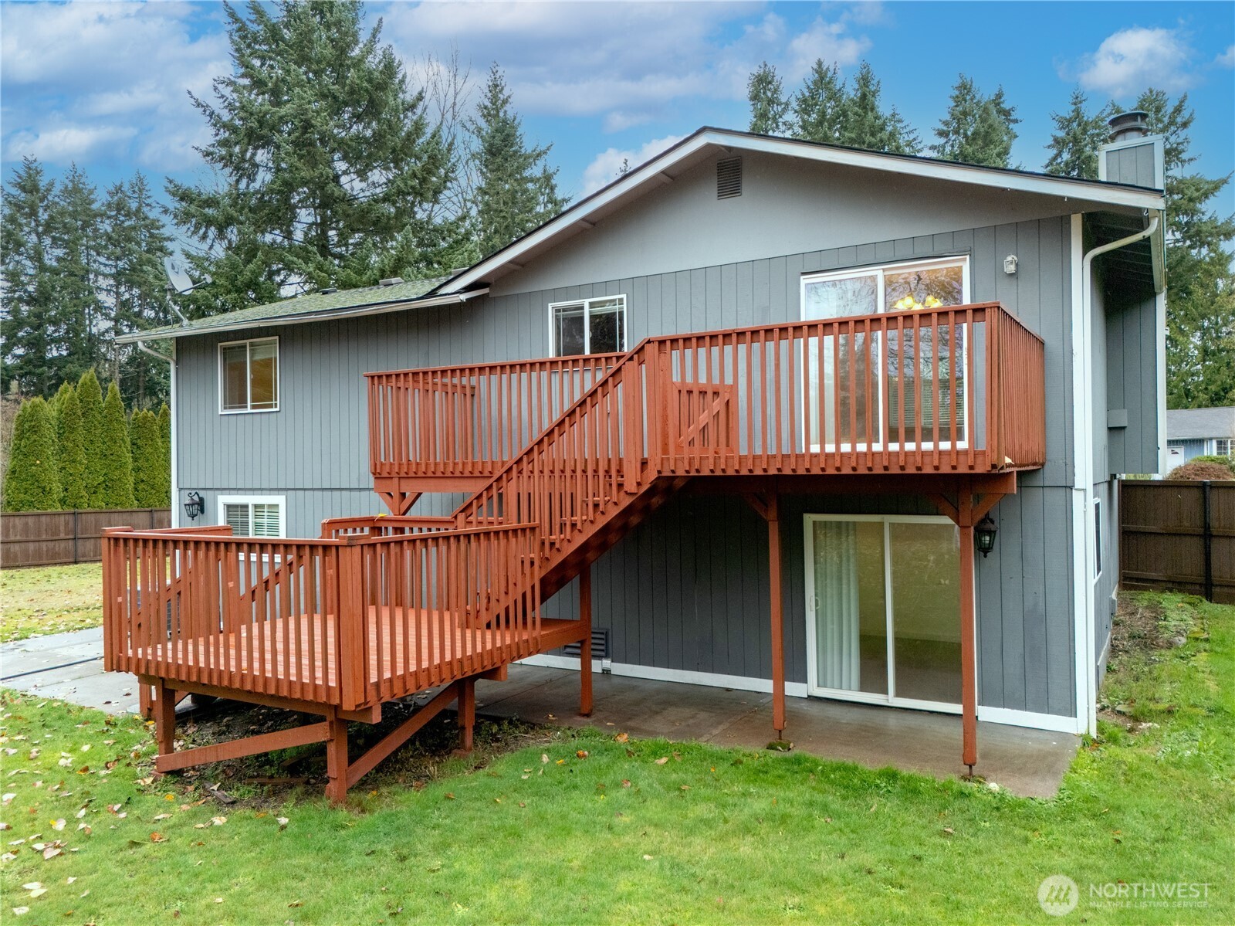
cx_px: 618
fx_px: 785
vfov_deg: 61.1
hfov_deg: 76.4
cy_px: 463
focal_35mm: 22
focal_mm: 11
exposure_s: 1/25
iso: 200
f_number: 8
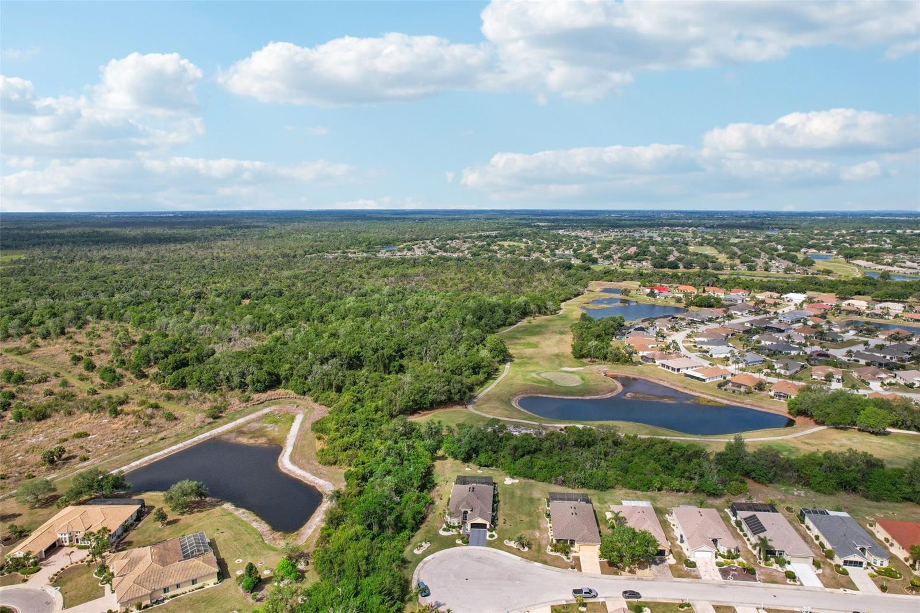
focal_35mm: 22
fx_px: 562
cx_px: 460
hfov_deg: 78.6
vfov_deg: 57.2
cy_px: 306
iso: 100
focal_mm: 8.4
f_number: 2.8
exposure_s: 1/400
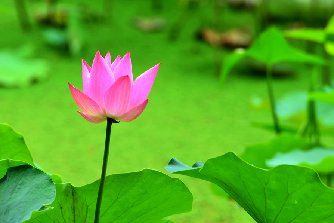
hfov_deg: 6.8
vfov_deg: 4.6
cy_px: 111
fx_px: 2802
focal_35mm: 302
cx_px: 167
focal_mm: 300
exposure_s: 1/80
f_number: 9
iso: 100
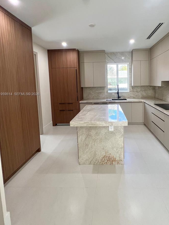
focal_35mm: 17
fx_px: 111
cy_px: 94
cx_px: 104
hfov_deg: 73.6
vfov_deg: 90.3
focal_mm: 1.57
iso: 125
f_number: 1.8
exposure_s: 1/120
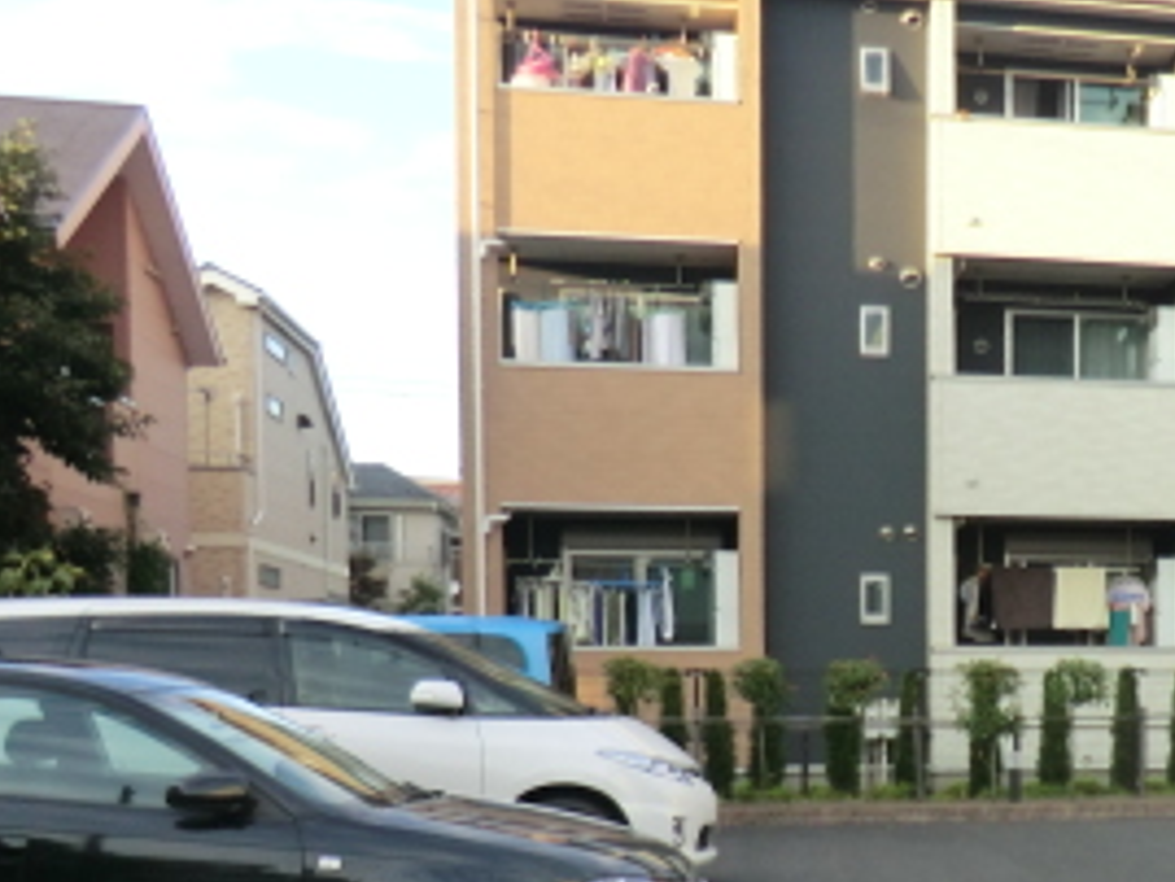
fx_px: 1936
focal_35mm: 57
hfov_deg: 30.9
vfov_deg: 24.9
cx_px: 1223
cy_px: 795
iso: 80
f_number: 3.2
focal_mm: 4.3
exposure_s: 1/125
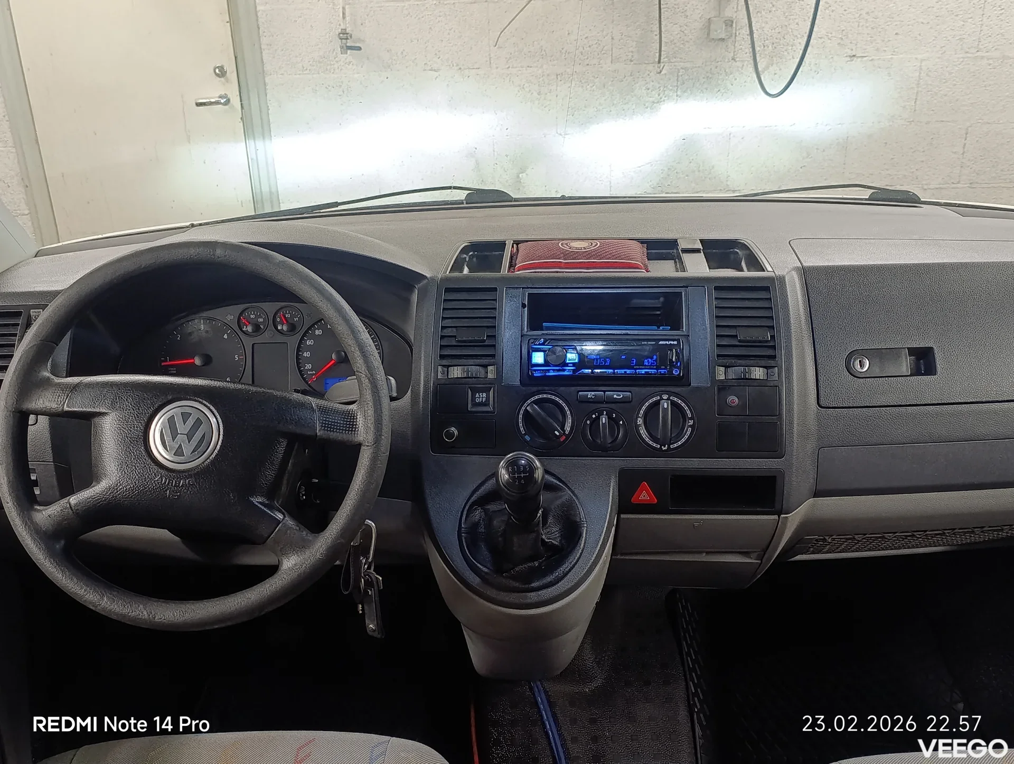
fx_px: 1027
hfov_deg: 52.6
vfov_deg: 40.8
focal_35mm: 35
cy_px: 382
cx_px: 507
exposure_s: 1/100
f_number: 1.65
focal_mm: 6.11
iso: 1116
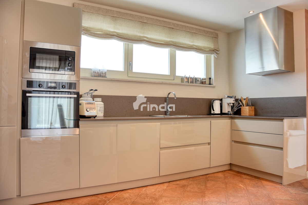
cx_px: 154
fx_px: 231
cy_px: 102
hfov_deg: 67.4
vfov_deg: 47.9
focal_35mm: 27
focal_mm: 18
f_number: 4
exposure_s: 1/13
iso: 100
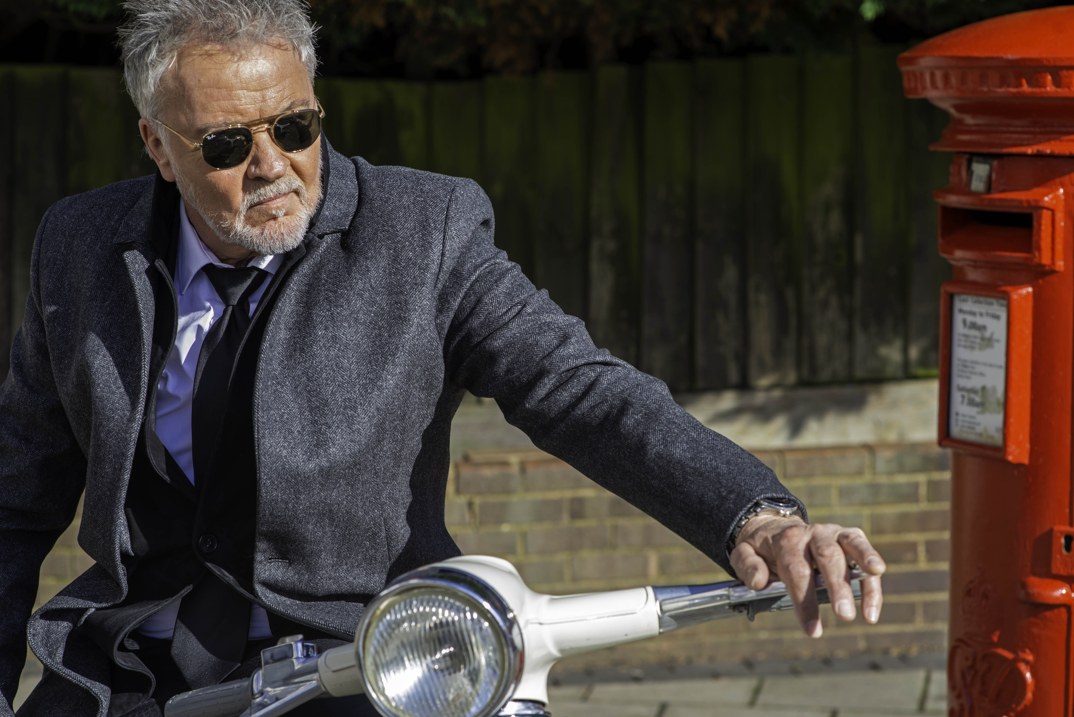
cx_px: 537
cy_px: 358
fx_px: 2536
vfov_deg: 16.1
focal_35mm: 85
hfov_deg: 23.9
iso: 100
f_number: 5.6
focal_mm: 85
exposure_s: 1/250
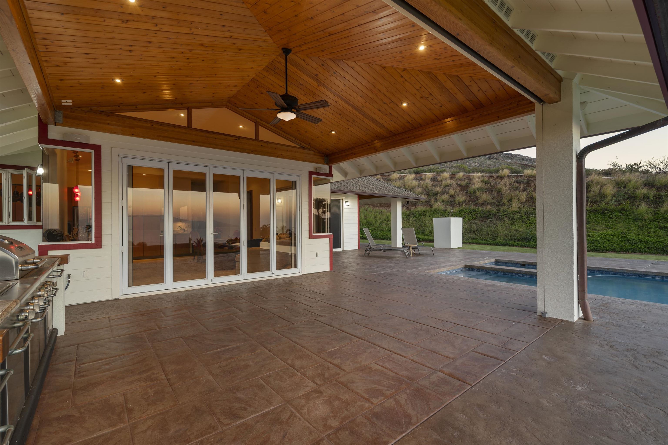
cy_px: 222
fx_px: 297
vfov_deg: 73.7
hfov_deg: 96.7
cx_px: 334
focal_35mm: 16
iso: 100
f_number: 8
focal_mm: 16
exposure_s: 1/3
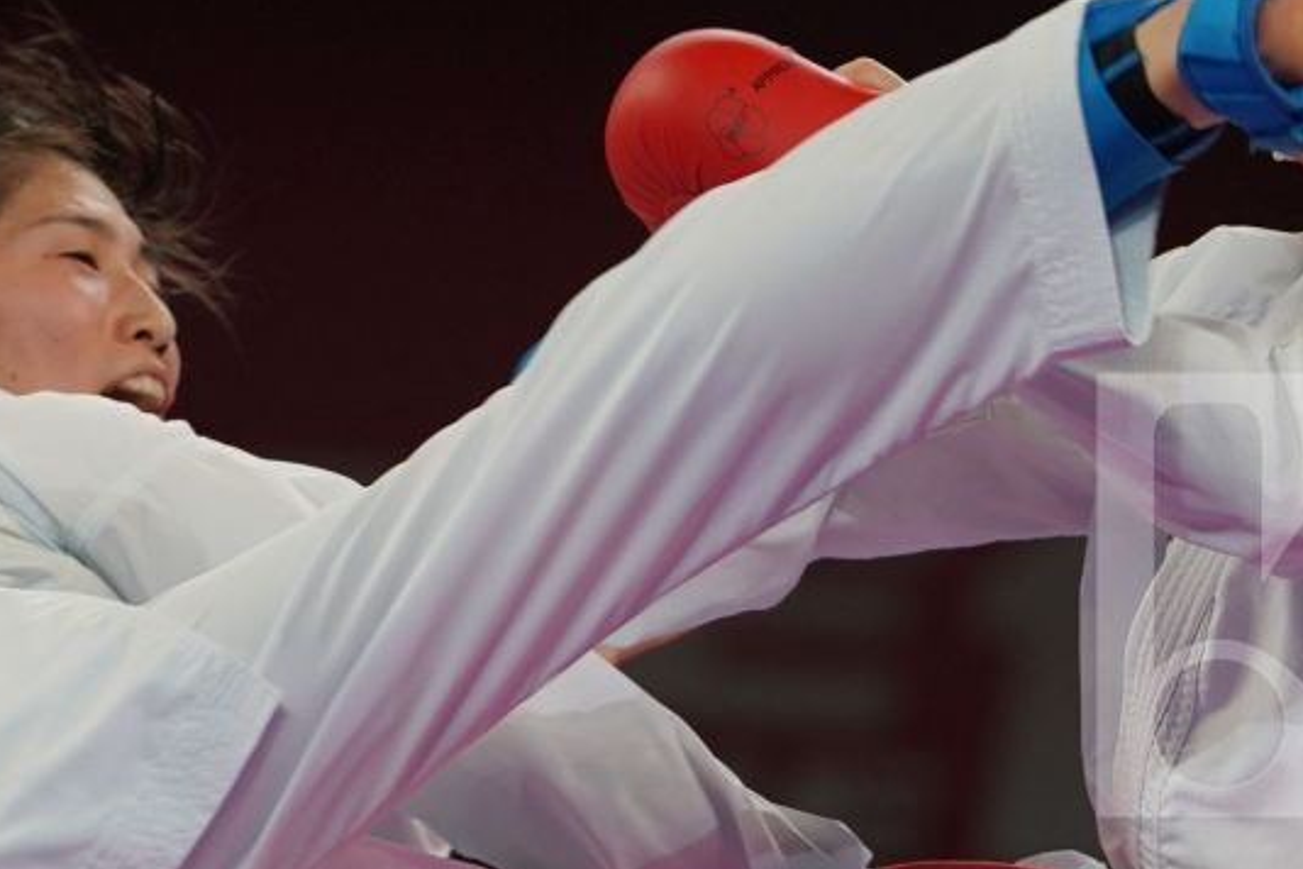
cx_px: 498
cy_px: 596
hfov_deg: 3.1
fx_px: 24393
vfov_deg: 2.0
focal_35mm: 674
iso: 1000
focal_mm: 200
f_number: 2.8
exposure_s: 1/1000
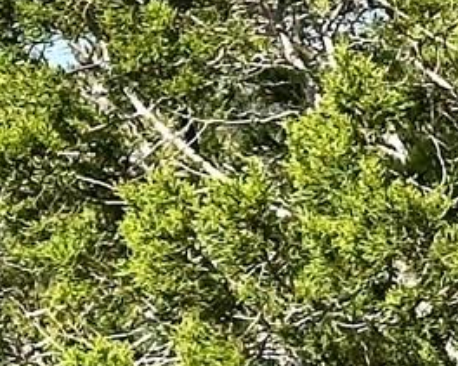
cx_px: -531
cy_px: 239
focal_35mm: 363
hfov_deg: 5.2
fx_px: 4919
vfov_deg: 4.3
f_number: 1.78
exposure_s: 1/4016
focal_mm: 6.86
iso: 64
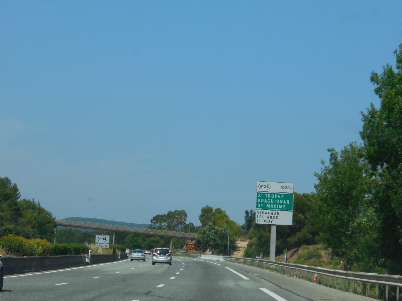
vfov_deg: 15.9
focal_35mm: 93
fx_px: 1080
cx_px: 201
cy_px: 150
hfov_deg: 21.1
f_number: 4.6
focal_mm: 16.5
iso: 125
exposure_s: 1/1000
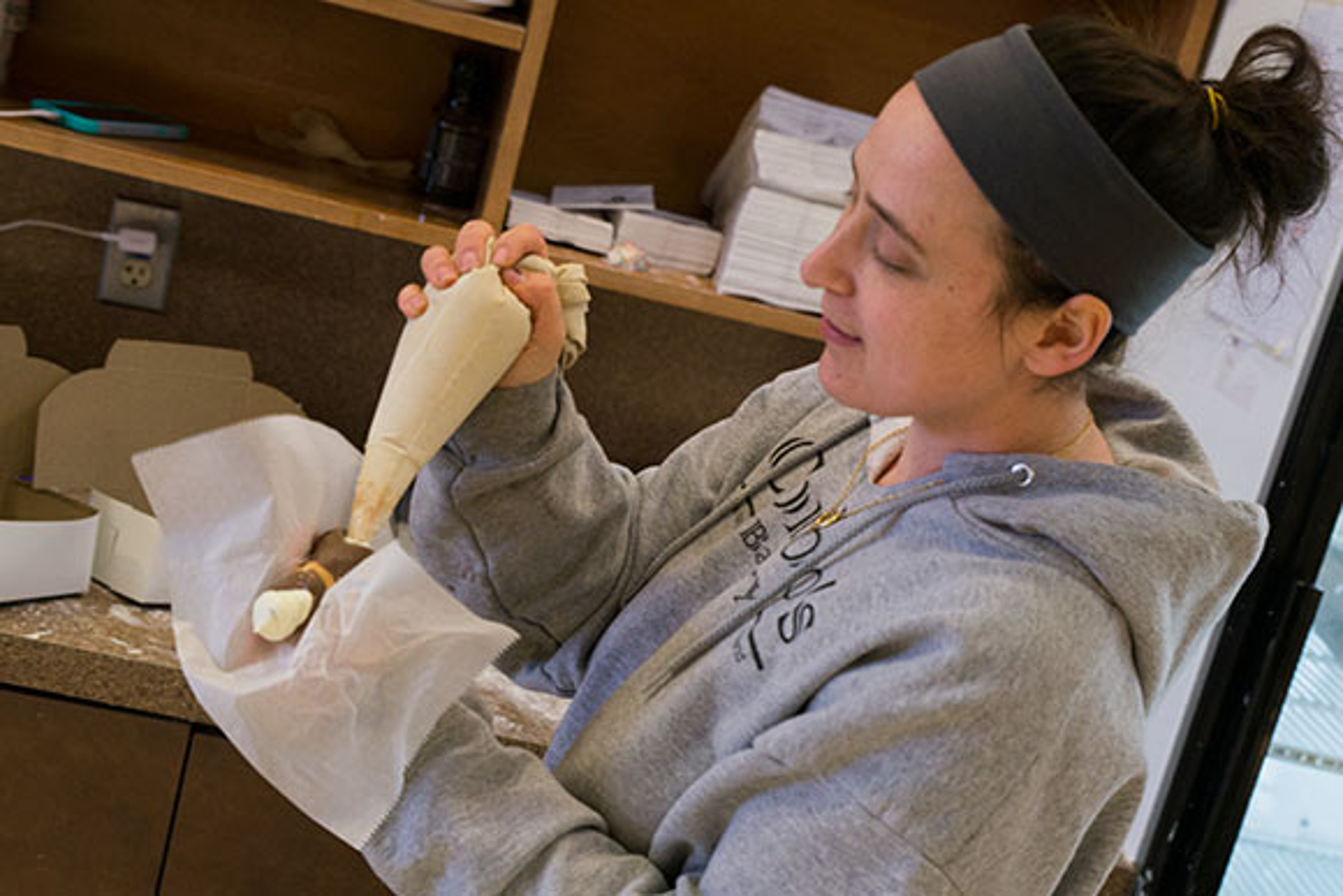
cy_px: 448
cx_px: 672
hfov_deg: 44.5
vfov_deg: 30.5
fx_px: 1642
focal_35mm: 44
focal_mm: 44
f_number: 4.8
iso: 800
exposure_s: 1/180
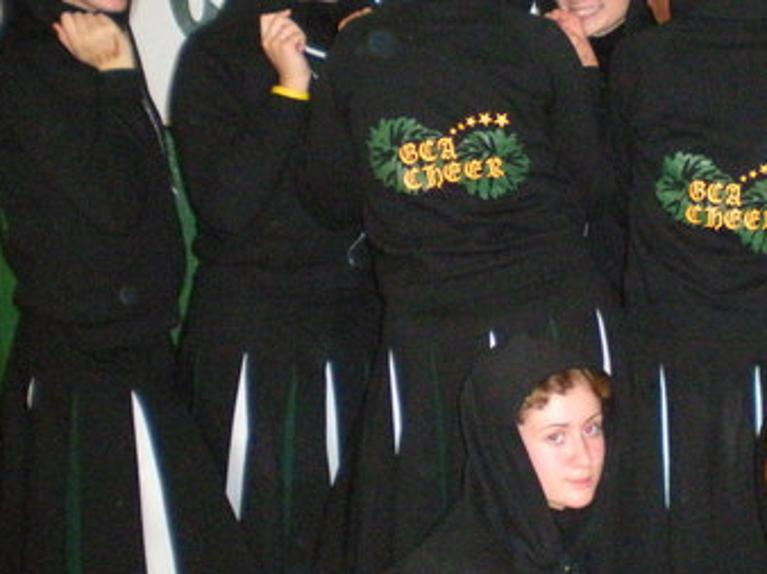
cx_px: 601
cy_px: 177
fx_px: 1793
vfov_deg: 18.1
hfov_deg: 23.8
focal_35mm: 81
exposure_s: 1/60
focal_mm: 6.3
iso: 656
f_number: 3.1
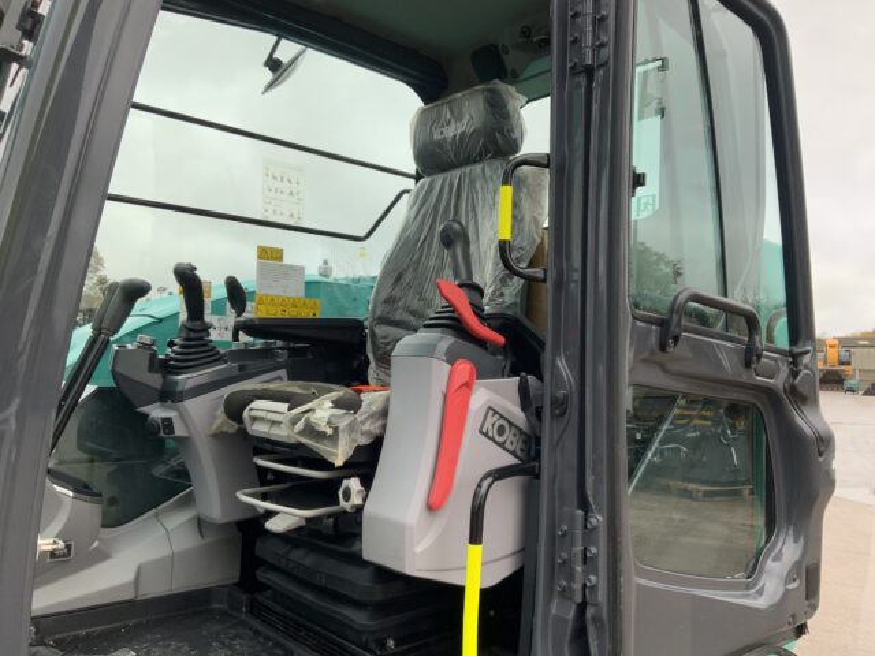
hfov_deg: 61.7
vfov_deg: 48.2
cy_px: 328
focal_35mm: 29
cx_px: 438
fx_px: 733
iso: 50
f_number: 1.8
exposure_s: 1/122
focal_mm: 3
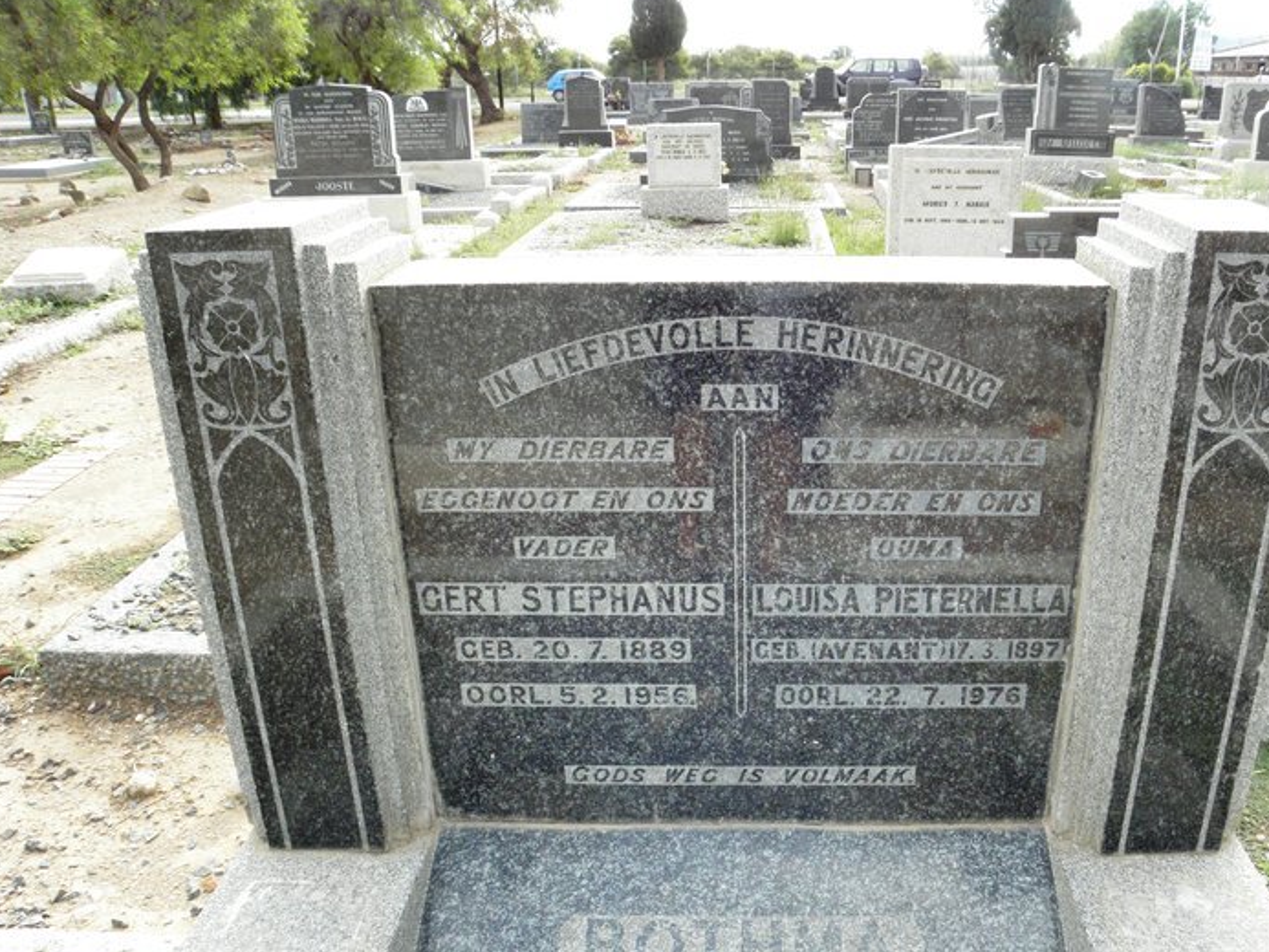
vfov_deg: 46.7
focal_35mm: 30
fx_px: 1100
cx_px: 723
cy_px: 536
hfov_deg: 59.7
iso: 200
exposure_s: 1/125
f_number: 5.6
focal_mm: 4.6
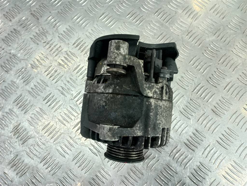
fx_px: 178
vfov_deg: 54.9
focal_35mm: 25
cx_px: 124
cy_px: 93
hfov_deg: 69.4
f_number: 1.8
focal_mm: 4.6
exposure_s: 1/50
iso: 80
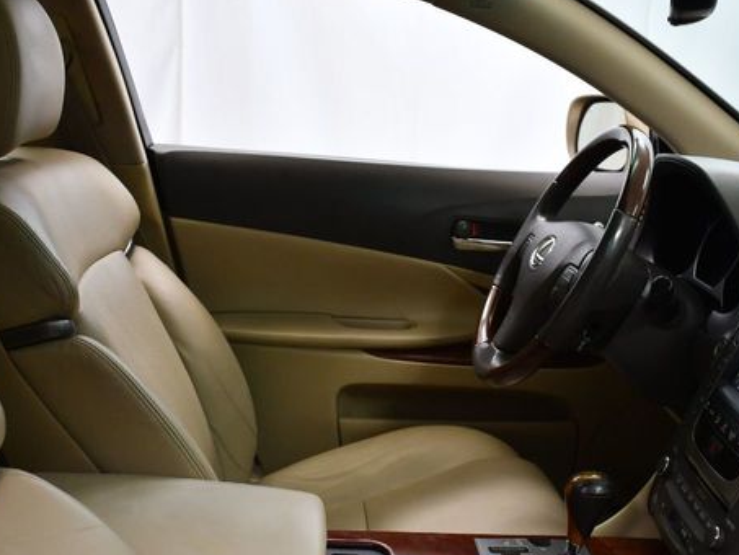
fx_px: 1046
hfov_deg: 38.8
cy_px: 304
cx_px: 423
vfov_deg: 29.7
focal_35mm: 49
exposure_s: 1/125
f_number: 3.5
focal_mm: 18
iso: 900
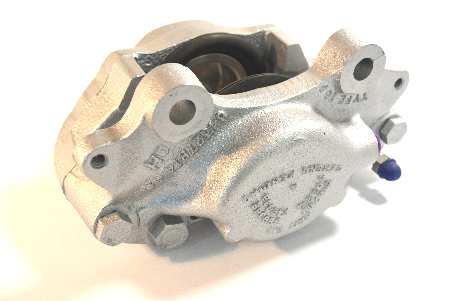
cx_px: 226
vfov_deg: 28.9
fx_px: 582
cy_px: 150
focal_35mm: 46
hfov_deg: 42.3
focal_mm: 31
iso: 400
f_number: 6.3
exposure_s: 1/60
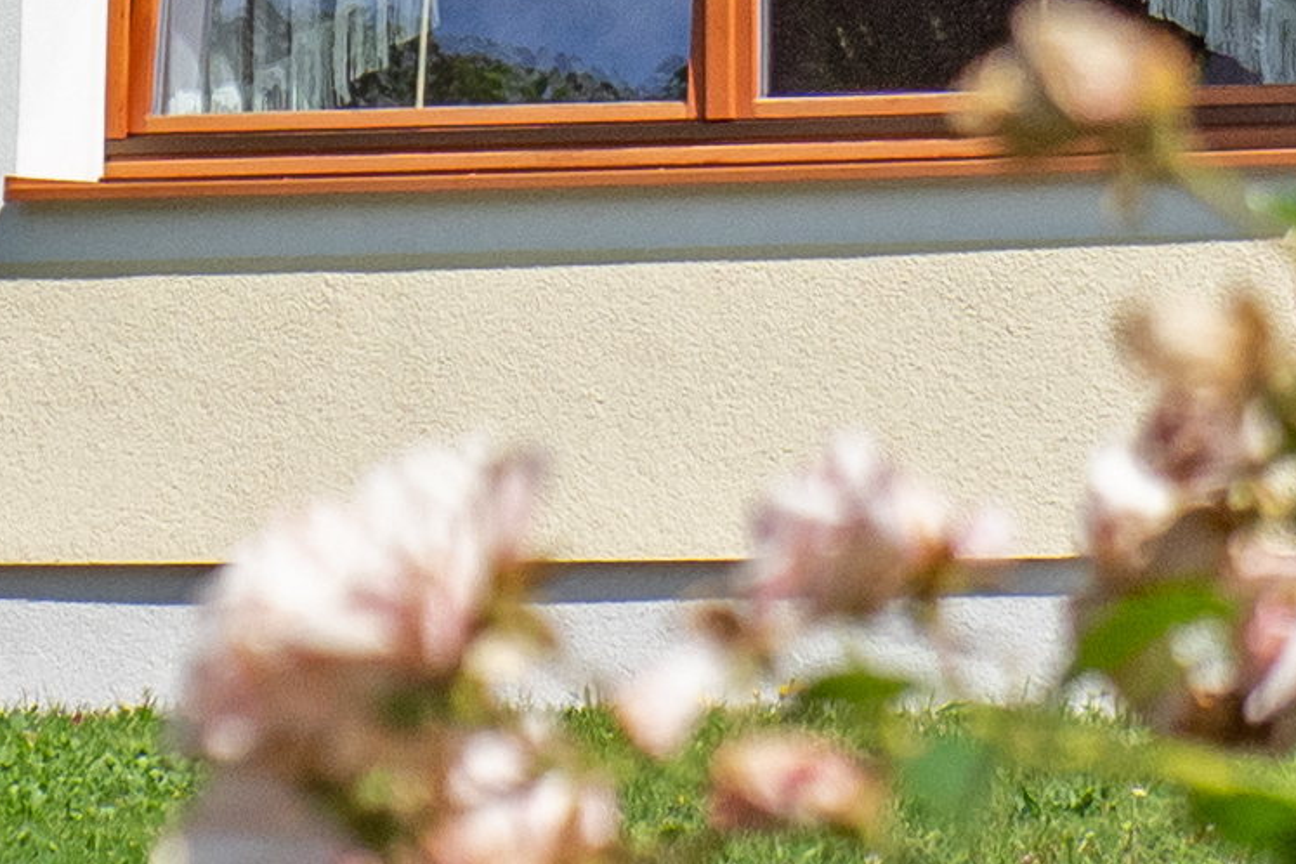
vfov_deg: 5.6
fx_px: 8315
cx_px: 253
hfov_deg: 8.9
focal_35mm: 231
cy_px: -1482
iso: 200
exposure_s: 1/1600
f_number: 4
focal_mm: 16
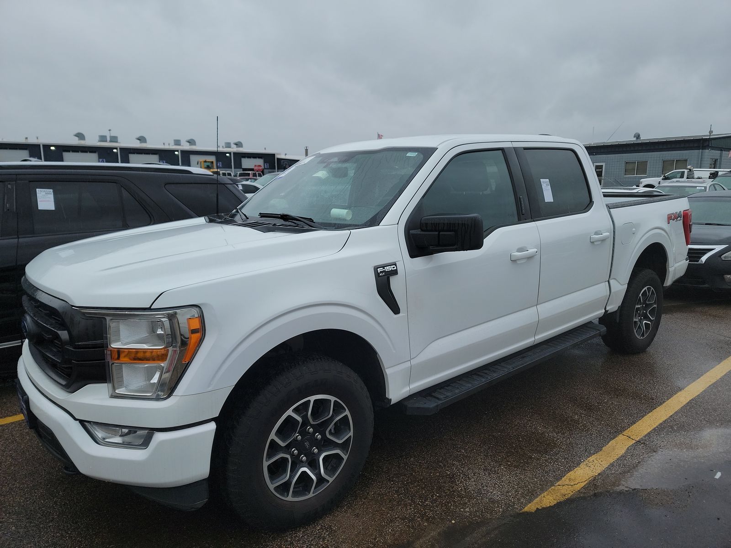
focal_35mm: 24
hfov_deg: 71.6
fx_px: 507
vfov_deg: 56.8
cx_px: 366
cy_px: 274
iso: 50
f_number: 1.8
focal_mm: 6.7
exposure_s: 1/263
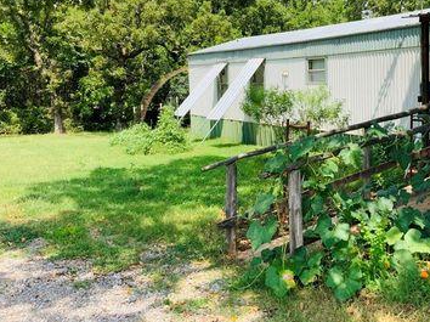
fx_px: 509
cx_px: 276
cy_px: 101
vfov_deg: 34.7
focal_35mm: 41
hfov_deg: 45.3
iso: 16
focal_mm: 3
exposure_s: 1/898
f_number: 1.8
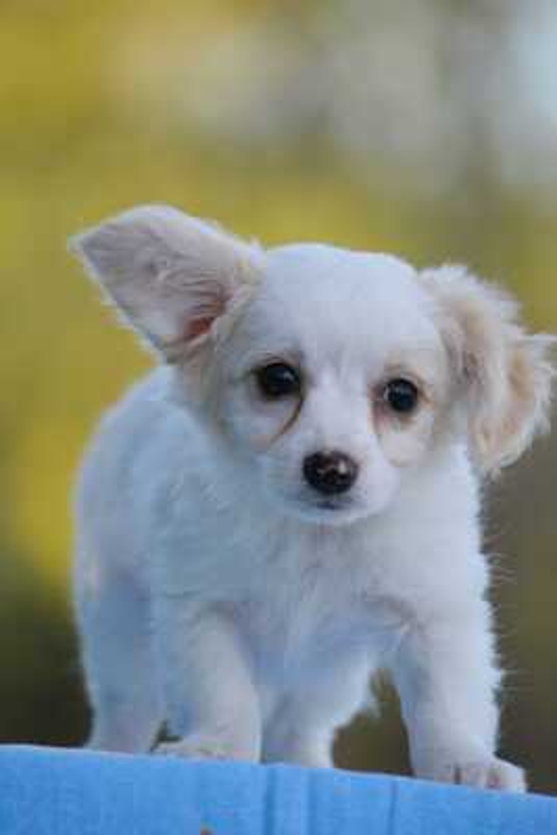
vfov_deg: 5.7
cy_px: 418
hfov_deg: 3.8
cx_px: 278
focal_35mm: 360
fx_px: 8347
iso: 1600
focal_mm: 240
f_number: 6.3
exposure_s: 1/1600
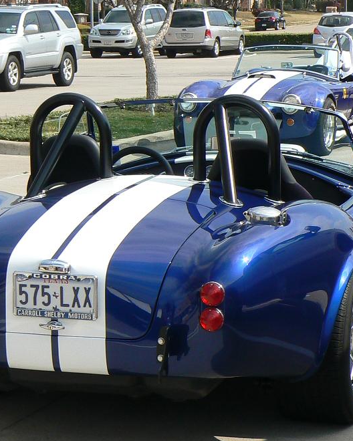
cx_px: 167
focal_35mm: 126
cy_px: 276
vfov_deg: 15.3
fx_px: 1645
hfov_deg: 12.2
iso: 80
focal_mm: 10.2
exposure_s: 1/500
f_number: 7.1
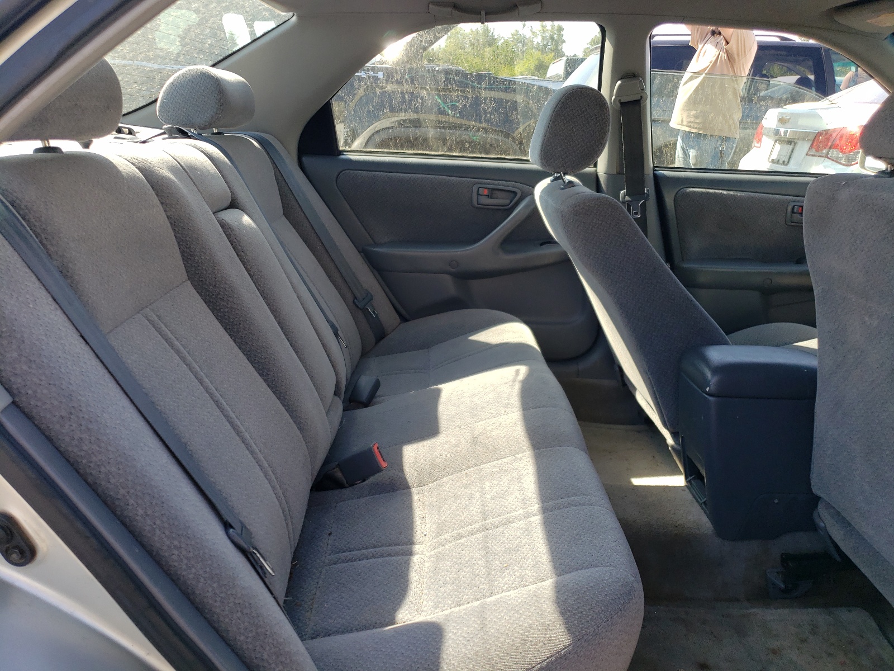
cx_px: 447
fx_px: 671
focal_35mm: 26
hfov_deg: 67.3
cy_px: 336
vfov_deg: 53.1
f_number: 1.5
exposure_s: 1/588
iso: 50
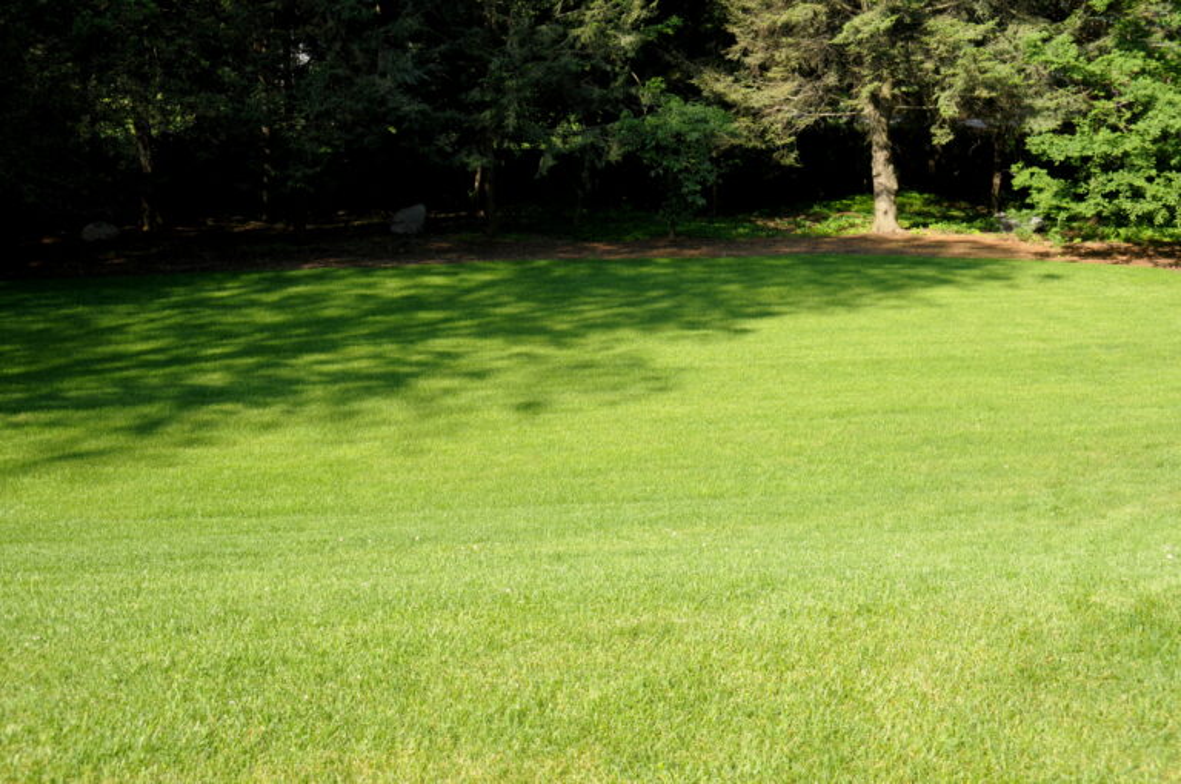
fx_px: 1376
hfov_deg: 46.5
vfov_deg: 31.8
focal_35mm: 42
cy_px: 392
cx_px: 590
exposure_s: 1/250
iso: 200
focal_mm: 28
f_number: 5.6
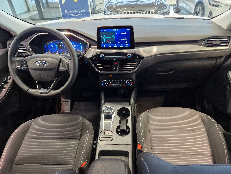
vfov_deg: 58.9
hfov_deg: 73.9
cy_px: 87
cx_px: 116
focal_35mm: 23
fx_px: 153
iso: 500
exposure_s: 1/100
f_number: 1.8
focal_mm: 5.4
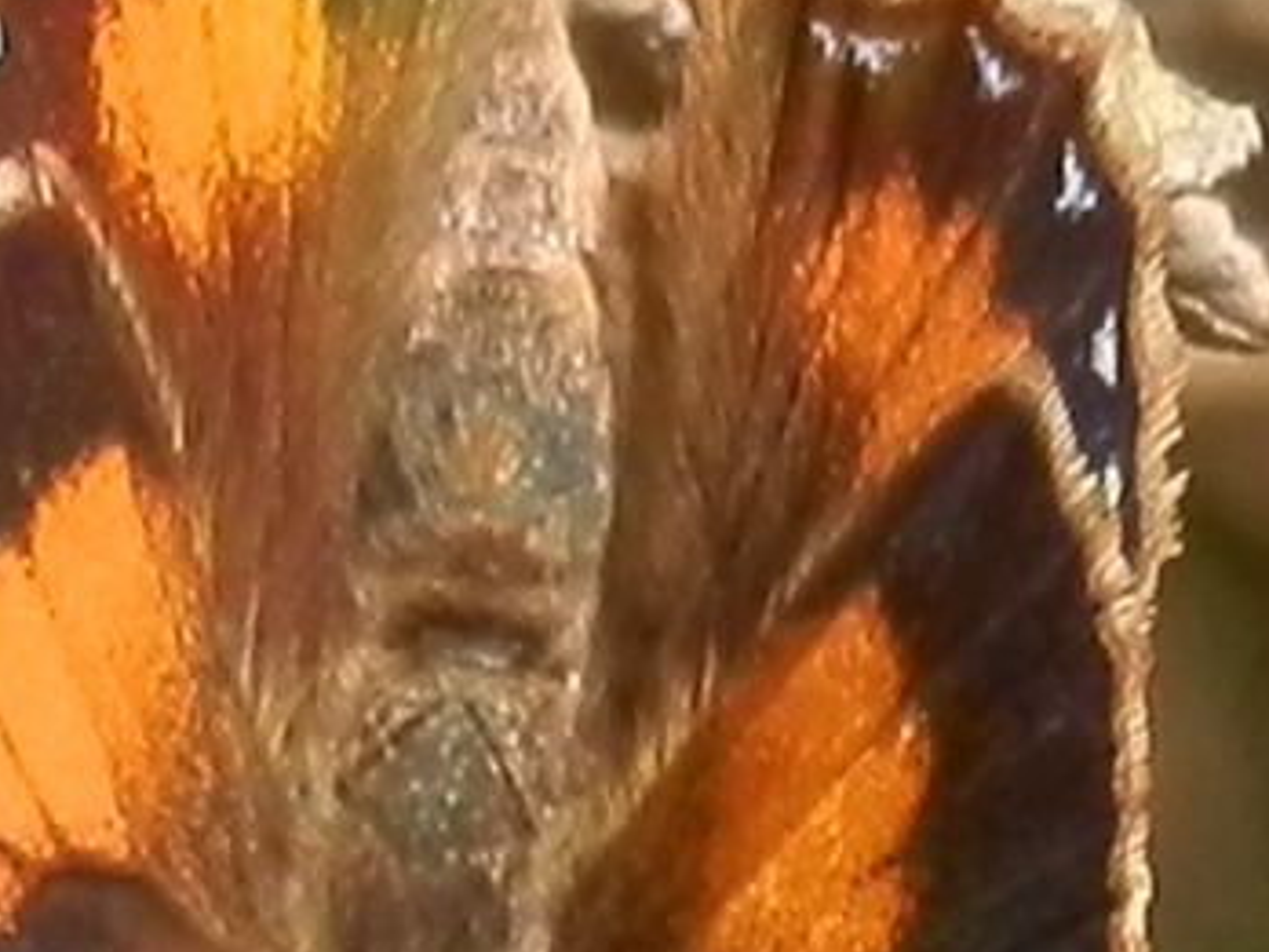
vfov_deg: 7.4
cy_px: 779
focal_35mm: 200
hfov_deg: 9.9
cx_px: 412
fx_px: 7332
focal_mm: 10.99
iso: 64
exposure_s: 1/125
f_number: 3.7
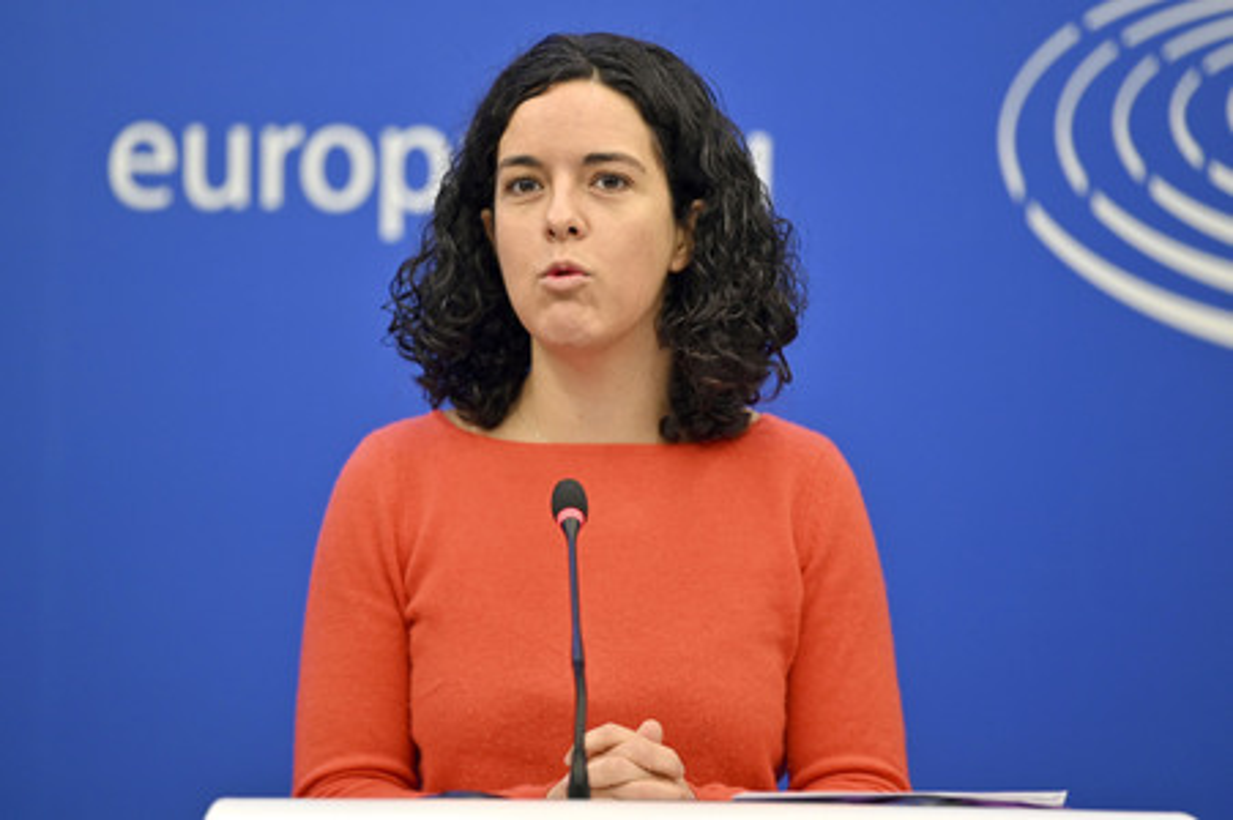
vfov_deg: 7.4
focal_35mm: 185
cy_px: 410
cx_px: 616
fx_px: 6331
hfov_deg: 11.1
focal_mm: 185
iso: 640
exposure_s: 1/160
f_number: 2.8
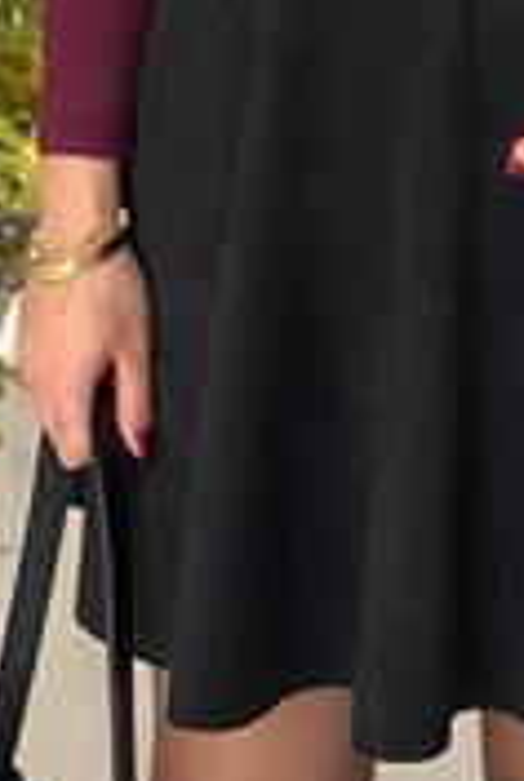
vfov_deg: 12.9
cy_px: -348
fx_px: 3284
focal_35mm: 151
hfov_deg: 9.1
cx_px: 244
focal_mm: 6.86
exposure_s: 1/205
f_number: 1.78
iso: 80
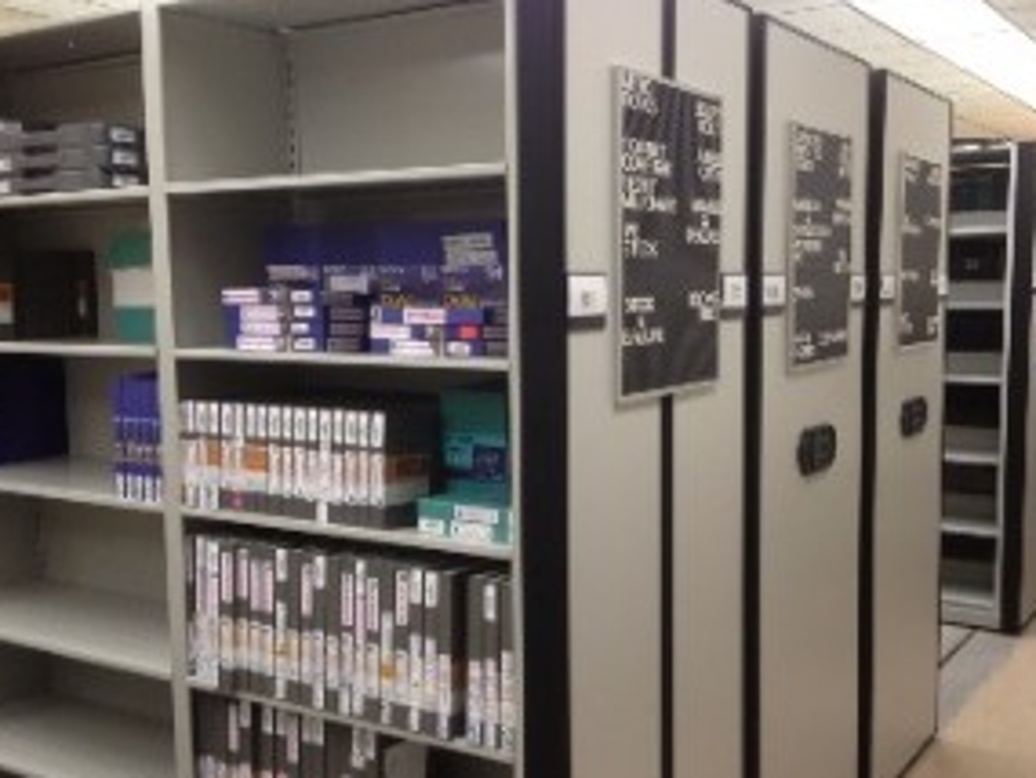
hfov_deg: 43.8
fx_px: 1287
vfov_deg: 33.6
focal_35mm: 43
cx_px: 553
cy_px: 409
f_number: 2.4
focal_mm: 4.28
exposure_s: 1/20
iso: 50
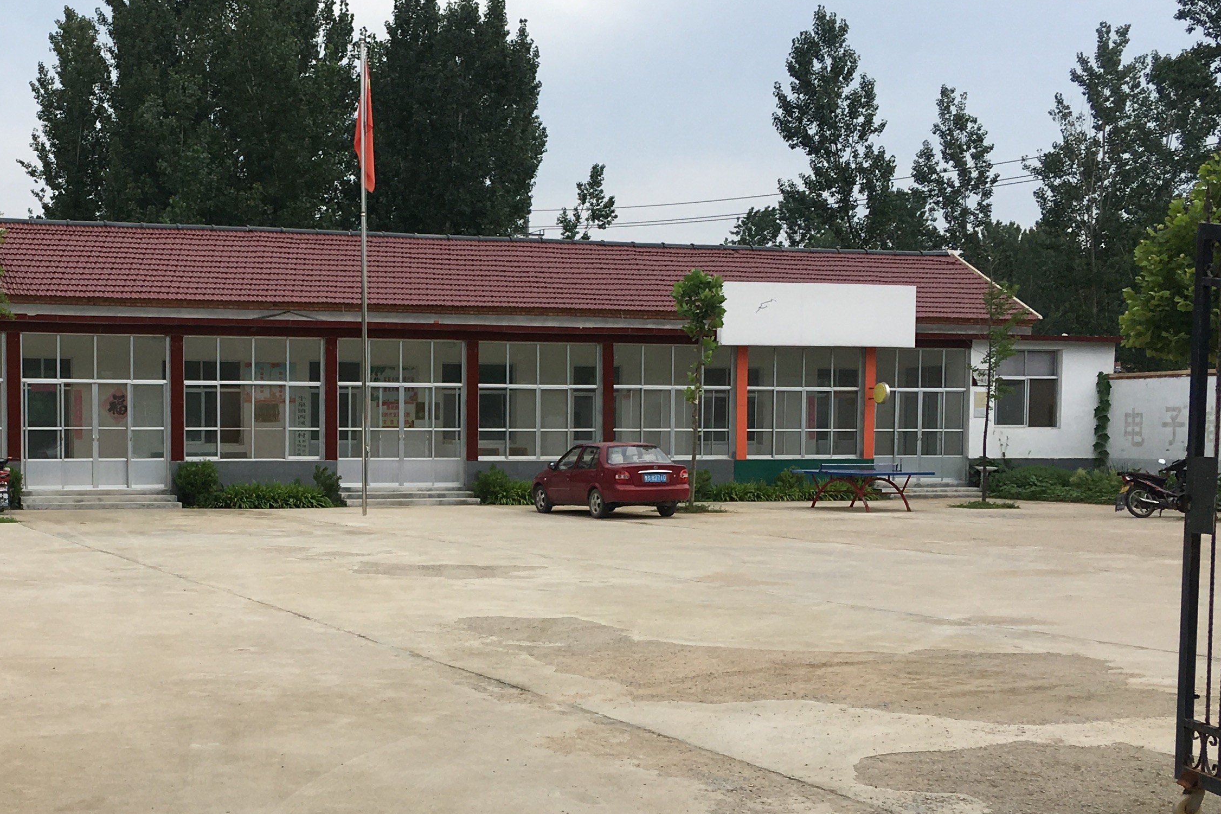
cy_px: 553
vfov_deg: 24.9
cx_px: 346
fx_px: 1831
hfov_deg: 36.2
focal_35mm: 54
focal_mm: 4.15
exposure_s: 1/1637
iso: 25
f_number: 2.2
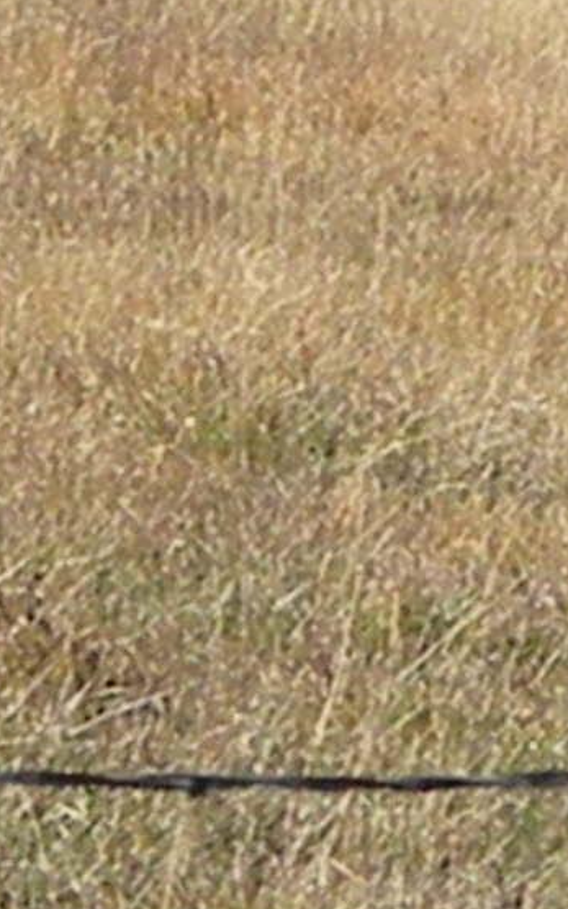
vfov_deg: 5.4
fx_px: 9682
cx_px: 1630
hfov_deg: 3.3
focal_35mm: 391
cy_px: 10
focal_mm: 17.9
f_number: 5.6
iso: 640
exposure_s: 1/2132
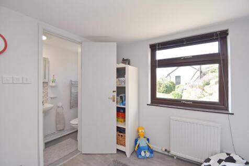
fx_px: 104
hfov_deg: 100.4
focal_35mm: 15
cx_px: 124
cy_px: 83
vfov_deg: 77.3
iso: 400
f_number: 5.6
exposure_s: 1/200
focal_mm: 10
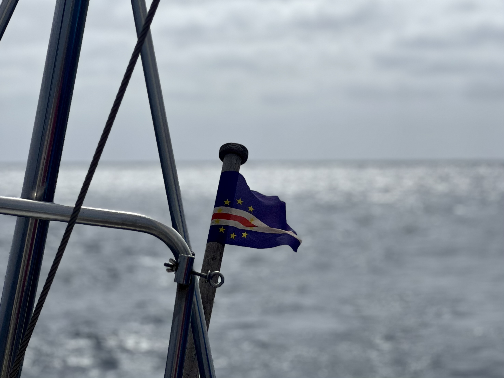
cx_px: 252
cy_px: 189
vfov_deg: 19.1
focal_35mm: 77
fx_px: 1121
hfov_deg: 25.3
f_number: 2.8
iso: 32
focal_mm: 9
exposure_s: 1/2421
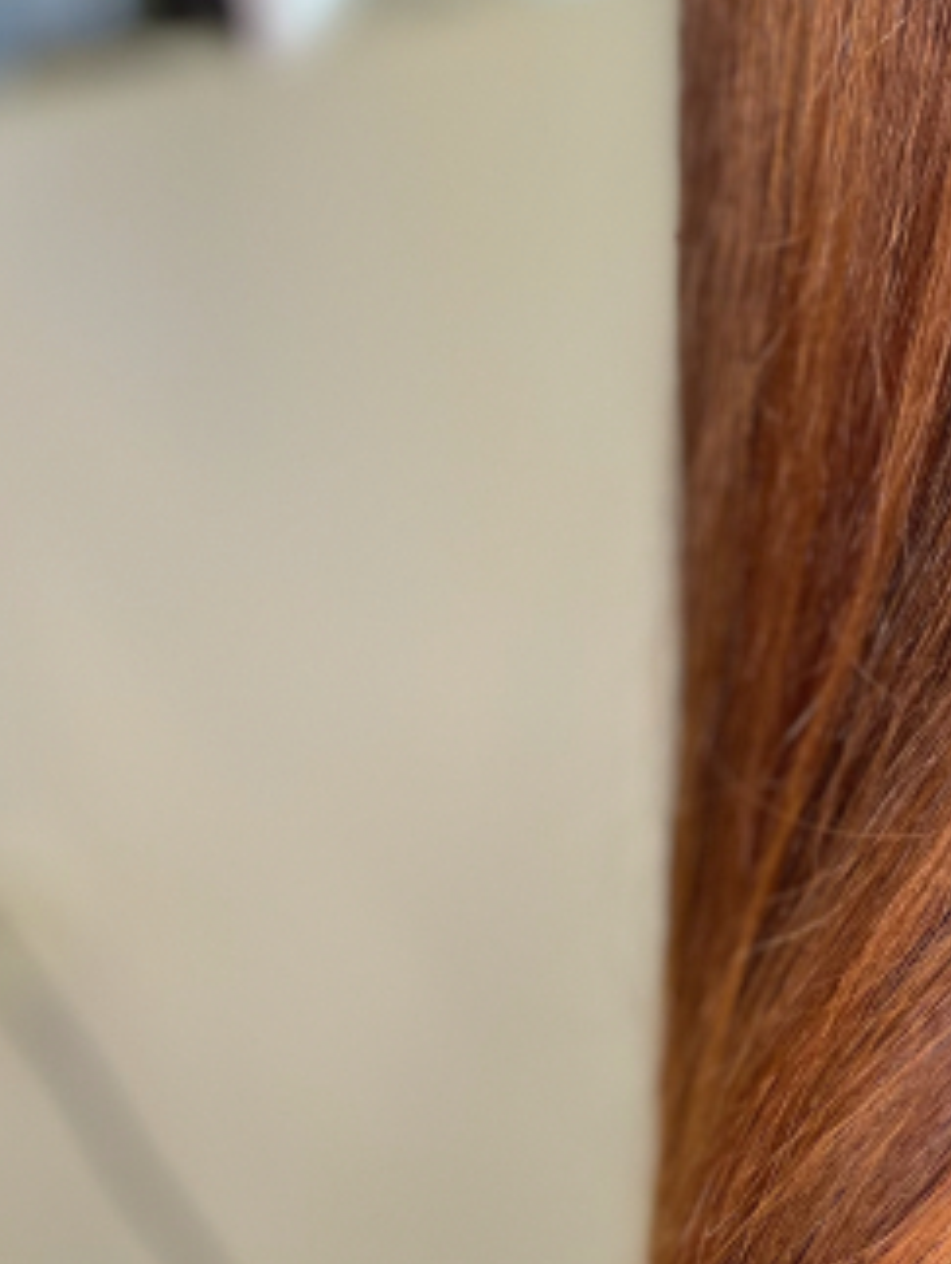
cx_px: 1268
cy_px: 464
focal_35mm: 75
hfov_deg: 18.2
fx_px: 2742
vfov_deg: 25.9
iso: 50
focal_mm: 4.2
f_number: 1.6
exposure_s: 1/100
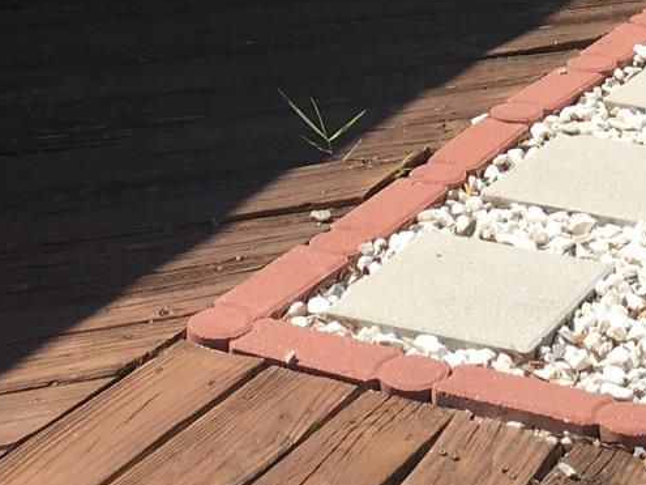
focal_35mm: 120
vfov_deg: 11.5
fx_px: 2239
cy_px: -363
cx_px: 508
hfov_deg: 16.3
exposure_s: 1/1241
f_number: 2.2
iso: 25
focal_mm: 4.15
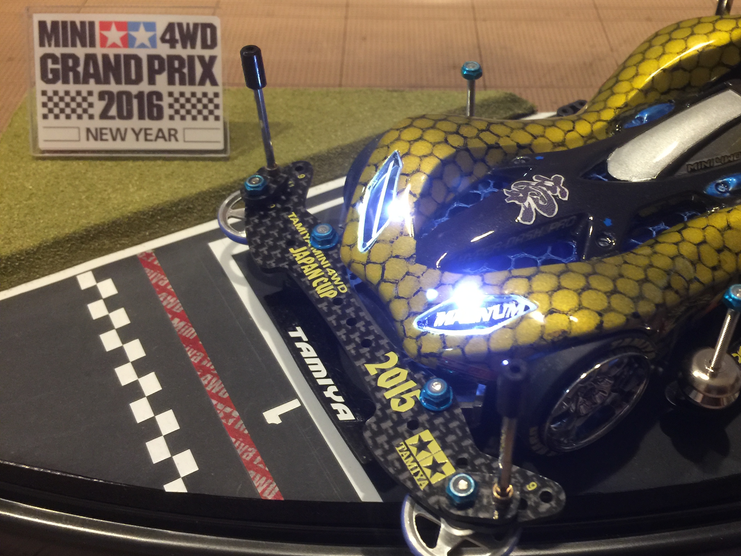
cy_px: 254
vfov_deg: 38.6
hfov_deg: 49.5
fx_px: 792
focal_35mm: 37
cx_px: 472
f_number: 2.2
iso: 80
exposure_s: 1/4
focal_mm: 4.15
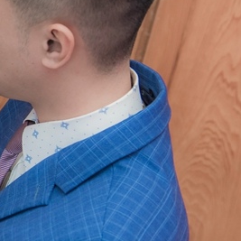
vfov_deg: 15.3
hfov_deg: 13.8
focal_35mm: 114
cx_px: -173
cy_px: 138
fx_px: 898
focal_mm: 35
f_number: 3.5
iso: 800
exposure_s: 1/200
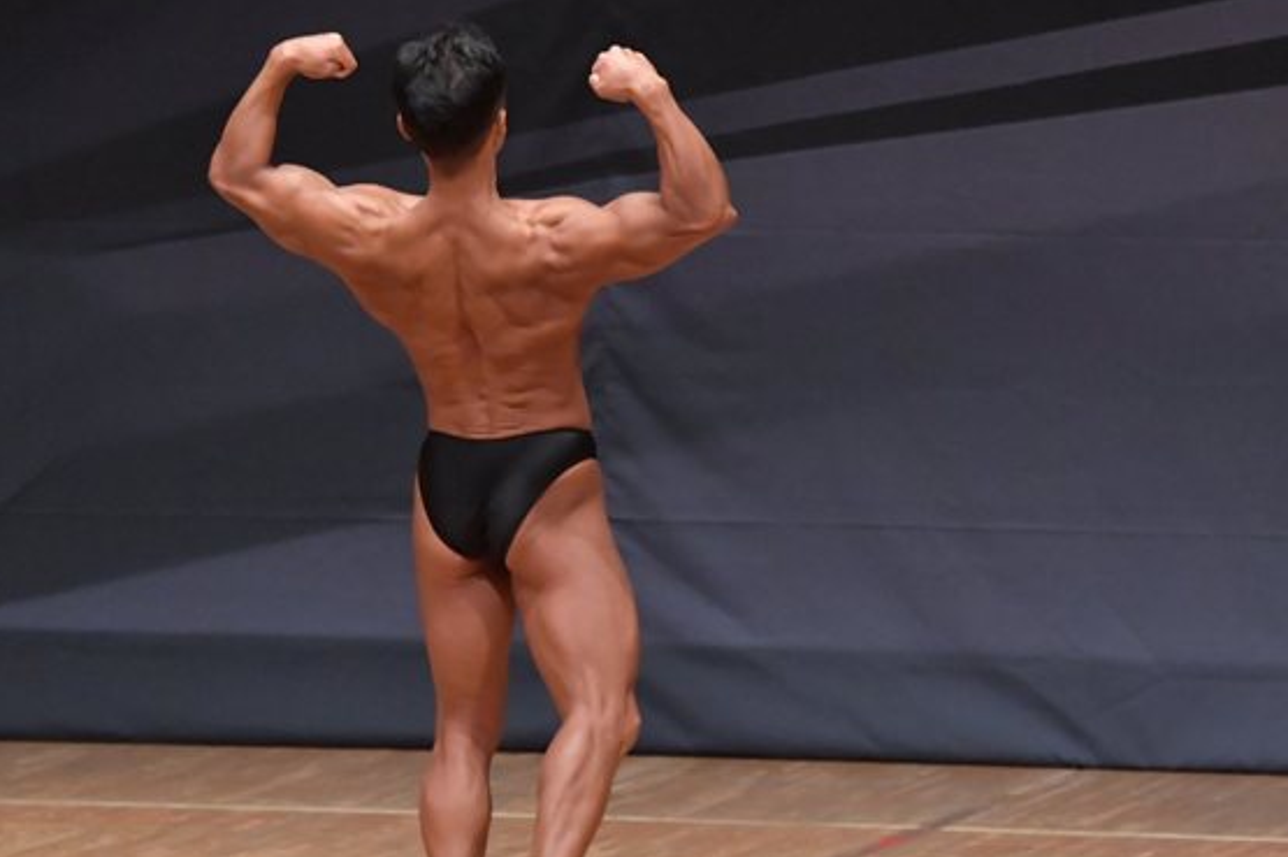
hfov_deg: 5.2
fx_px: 14227
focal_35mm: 398
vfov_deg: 3.4
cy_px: 464
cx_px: 553
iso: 6400
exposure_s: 1/400
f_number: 5.6
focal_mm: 190
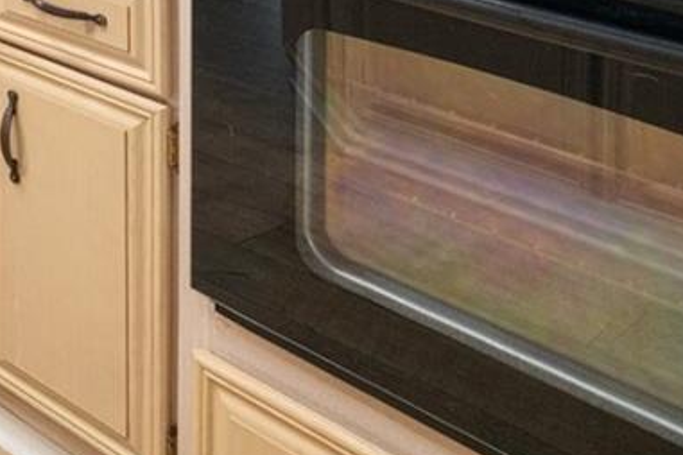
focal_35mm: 63
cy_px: -428
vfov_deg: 16.8
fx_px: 1195
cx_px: -446
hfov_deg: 22.9
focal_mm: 15
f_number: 8
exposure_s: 1/20
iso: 500
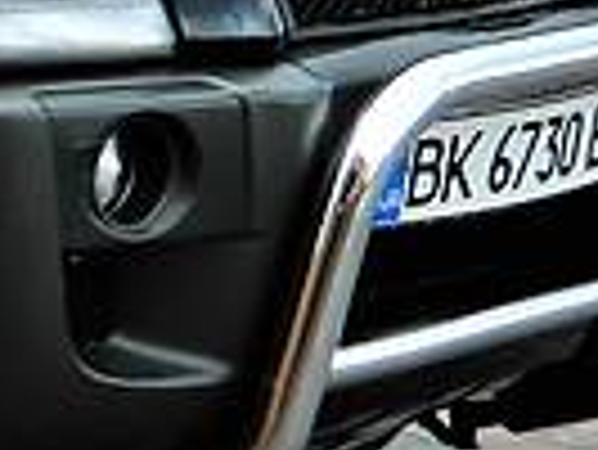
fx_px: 4893
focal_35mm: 283
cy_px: -184
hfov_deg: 6.6
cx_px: -877
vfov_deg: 5.2
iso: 80
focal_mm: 8.4
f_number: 3.6
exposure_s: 1/50
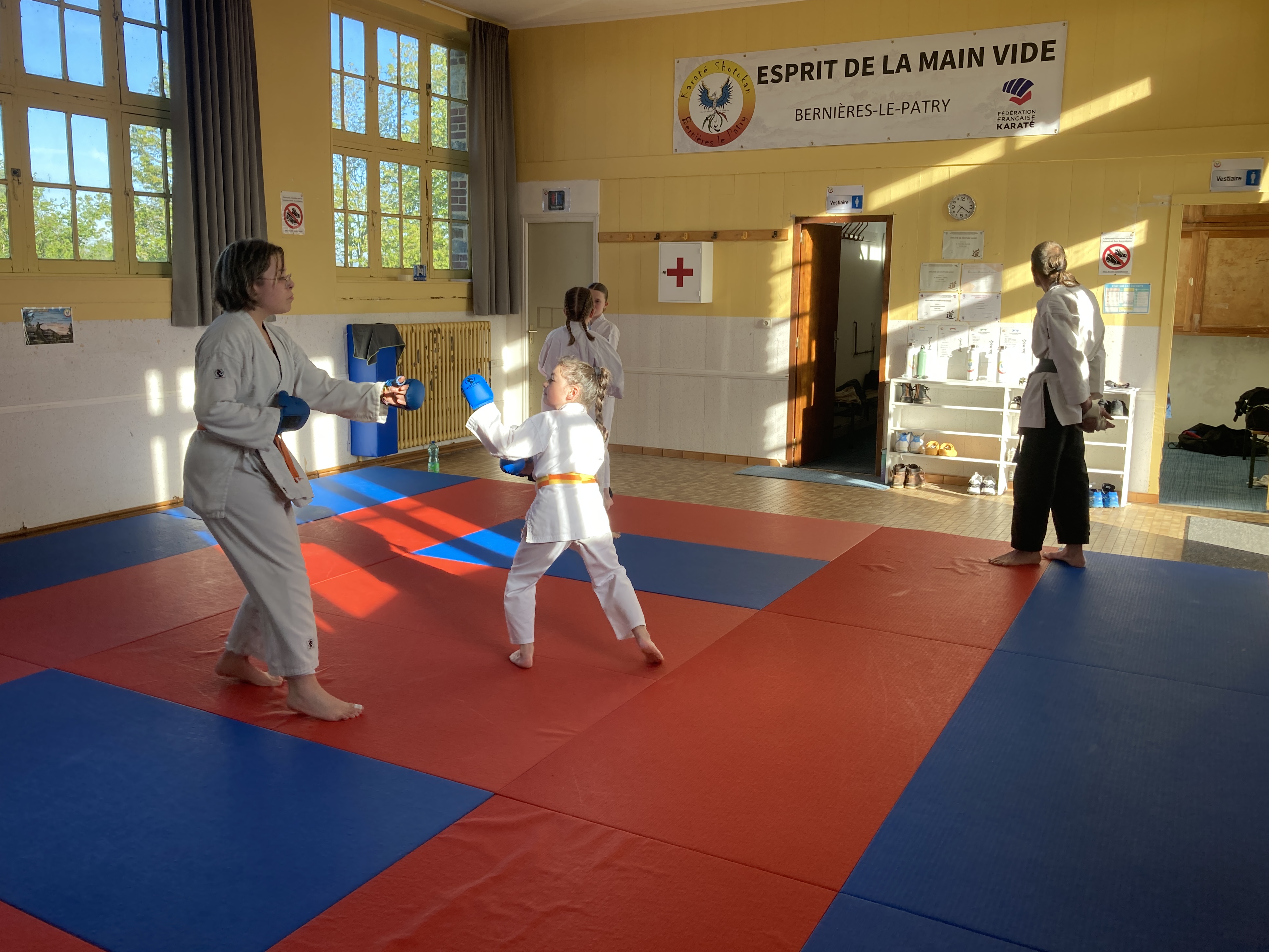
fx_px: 1063
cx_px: 612
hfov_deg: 61.6
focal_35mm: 29
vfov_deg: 48.2
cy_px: 460
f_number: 1.8
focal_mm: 3.99
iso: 20
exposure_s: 1/190
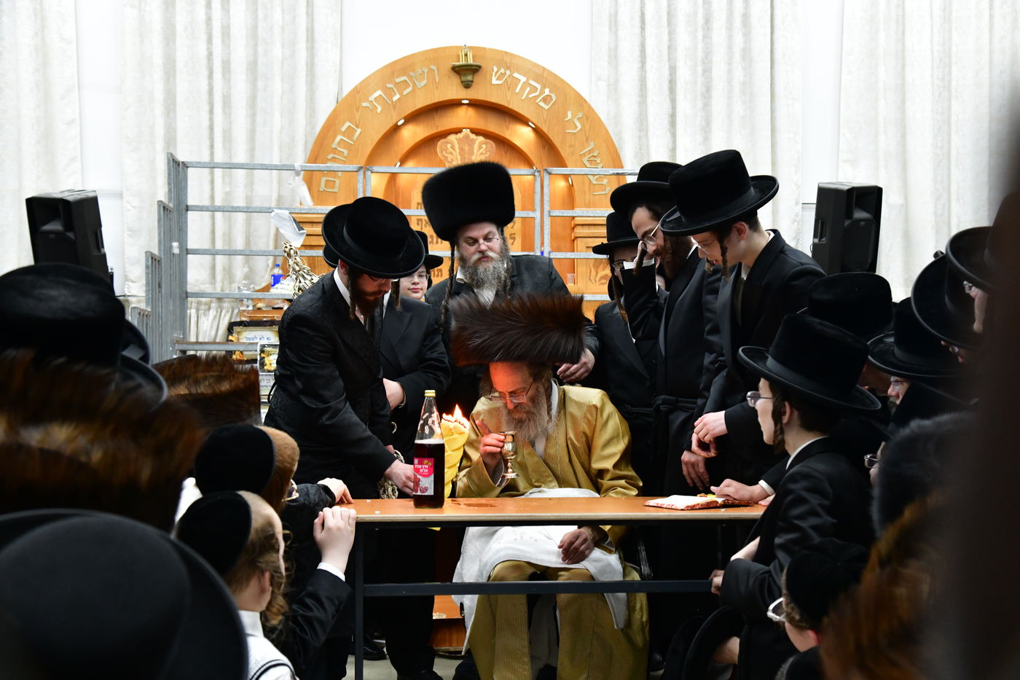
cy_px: 340
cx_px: 510
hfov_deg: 39.6
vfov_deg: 27.0
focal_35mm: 50
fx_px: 1416
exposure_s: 1/100
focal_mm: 50
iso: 4000
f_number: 5.6
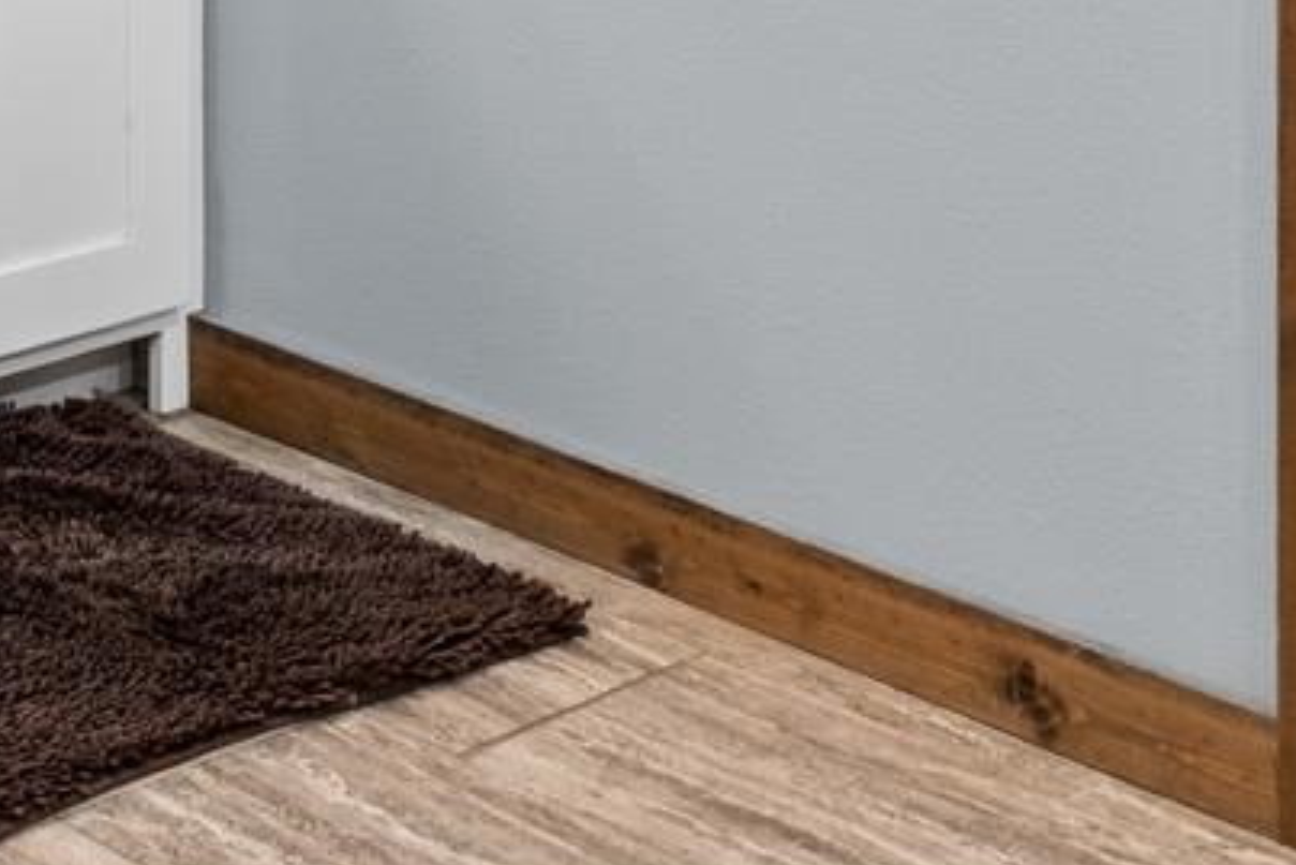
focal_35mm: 93
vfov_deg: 13.3
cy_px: -693
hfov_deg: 20.1
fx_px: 3349
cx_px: -386
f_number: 9
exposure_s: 1/1.67
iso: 200
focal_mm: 10
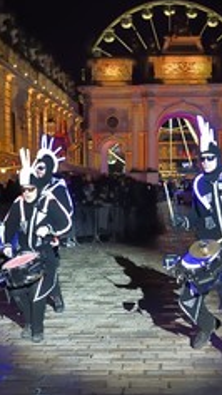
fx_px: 878
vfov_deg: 25.3
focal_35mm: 84
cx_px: 135
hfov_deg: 14.4
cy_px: 181
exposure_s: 1/80
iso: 1600
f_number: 6.3
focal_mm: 45
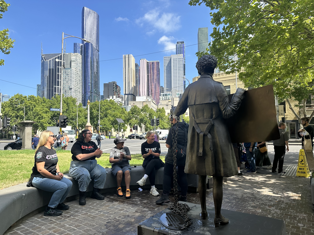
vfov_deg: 56.8
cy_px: 118
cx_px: 157
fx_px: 218
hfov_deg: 71.6
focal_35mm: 24
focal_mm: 6.86
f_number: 1.78
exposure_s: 1/2469
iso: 80
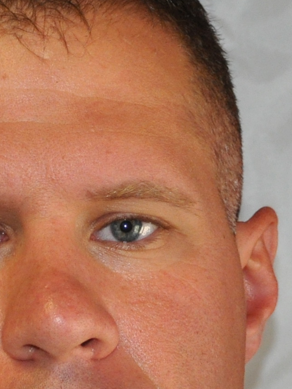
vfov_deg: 6.7
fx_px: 3283
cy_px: 501
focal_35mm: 292
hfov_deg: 5.1
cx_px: 99
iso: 800
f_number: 5.3
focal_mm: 40
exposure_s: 1/60
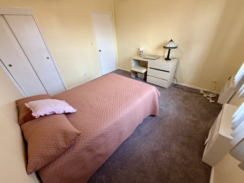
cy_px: 92
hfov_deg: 102.1
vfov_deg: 85.7
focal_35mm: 14
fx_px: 99
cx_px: 122
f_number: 2.2
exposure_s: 1/120
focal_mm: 2.22
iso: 250
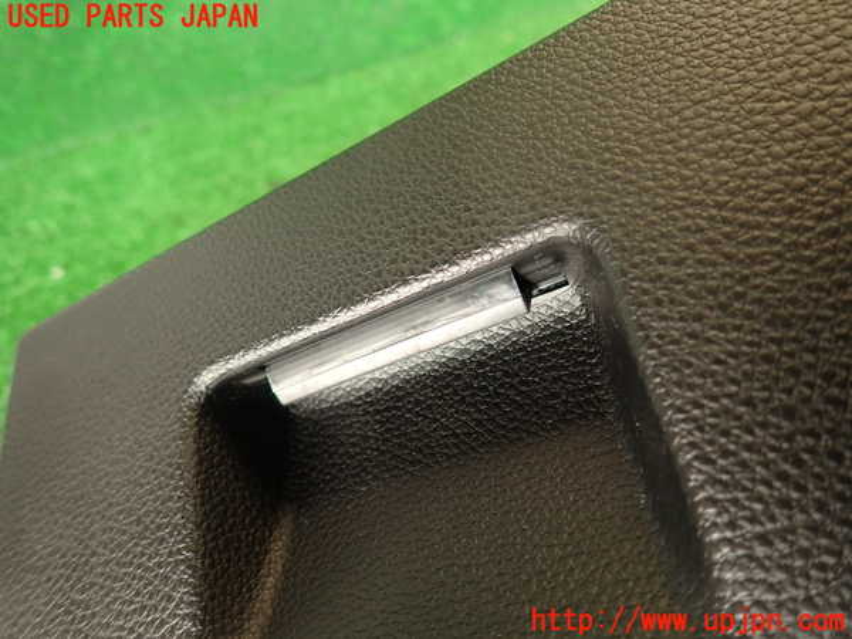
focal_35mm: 25
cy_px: 320
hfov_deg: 69.4
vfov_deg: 54.9
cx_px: 426
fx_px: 615
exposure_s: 1/40
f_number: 2
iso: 200
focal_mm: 4.5
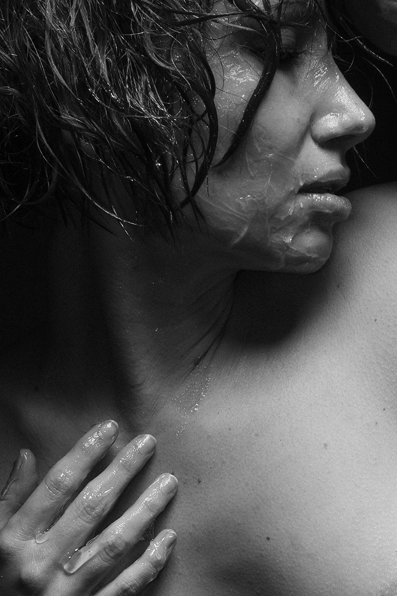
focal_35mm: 92
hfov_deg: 14.8
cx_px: 230
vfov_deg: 22.1
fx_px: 1524
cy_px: 406
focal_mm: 42
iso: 200
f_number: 20
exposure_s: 1/500
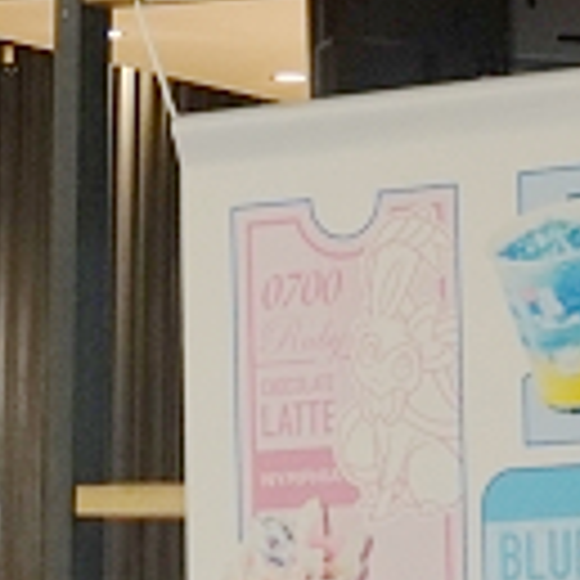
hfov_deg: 7.8
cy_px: 674
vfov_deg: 7.8
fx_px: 4208
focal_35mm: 222
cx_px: -22
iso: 3200
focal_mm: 28
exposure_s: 1/160
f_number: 2.8
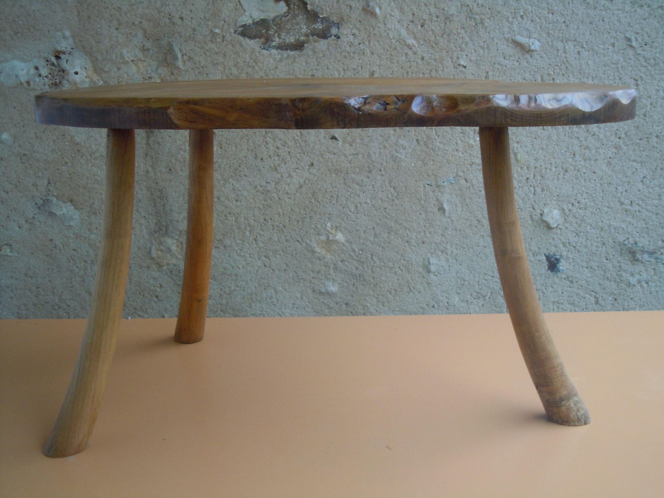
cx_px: 332
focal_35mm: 45
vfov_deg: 32.2
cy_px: 249
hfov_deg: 42.1
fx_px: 863
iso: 400
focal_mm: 8.1
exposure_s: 1/30
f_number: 3.8
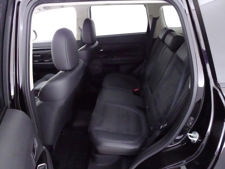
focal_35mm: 24
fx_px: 156
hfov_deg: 71.6
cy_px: 84
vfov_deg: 56.8
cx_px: 112
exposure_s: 1/20
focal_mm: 4.25
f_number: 3.5
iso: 3200
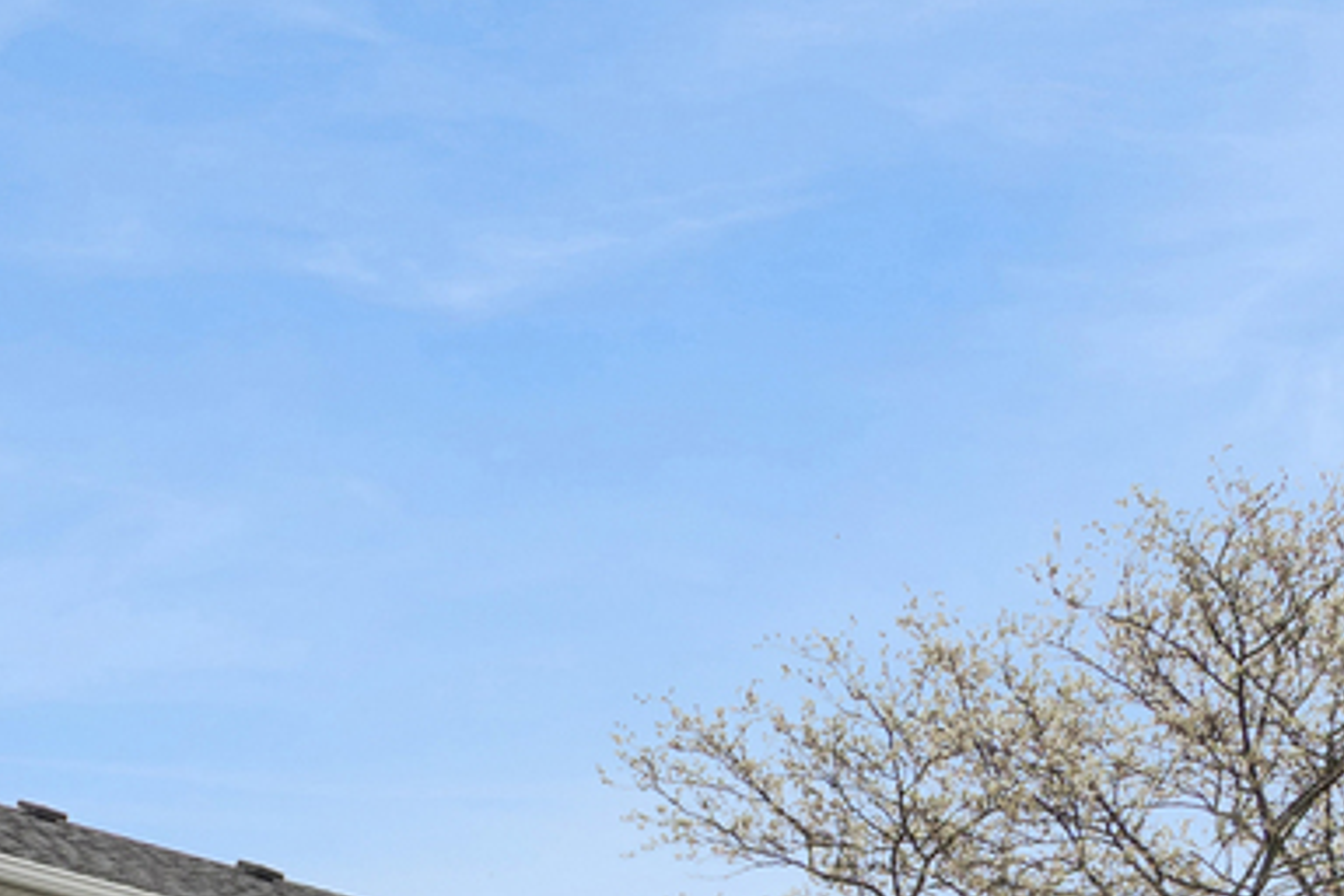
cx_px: -49
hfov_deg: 25.2
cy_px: 1712
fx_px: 2837
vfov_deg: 15.1
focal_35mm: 76
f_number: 8
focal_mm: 12
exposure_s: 1/640
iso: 320
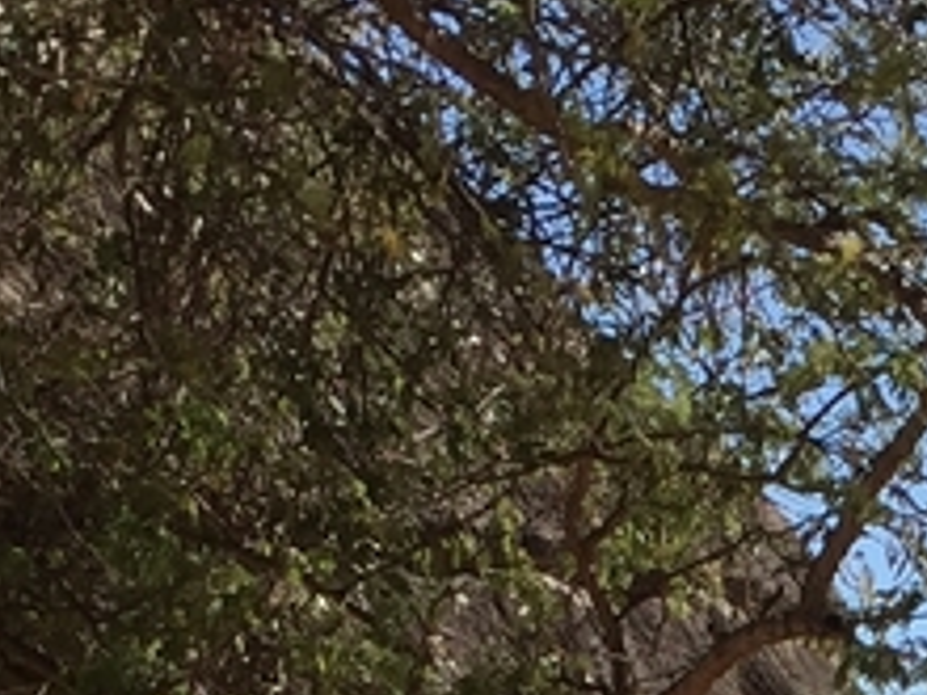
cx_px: 1171
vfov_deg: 8.1
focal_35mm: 169
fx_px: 4526
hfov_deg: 11.4
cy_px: 1672
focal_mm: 4.15
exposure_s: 1/1412
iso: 32
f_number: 2.2
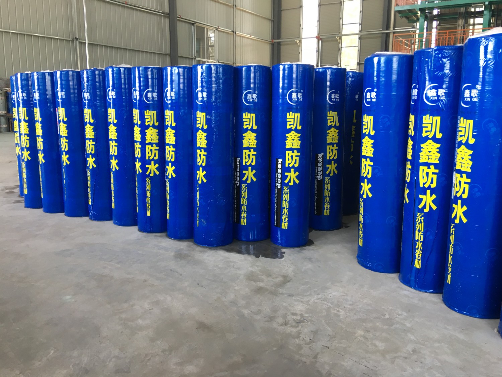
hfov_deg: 61.7
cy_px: 188
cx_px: 251
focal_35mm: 29
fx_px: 421
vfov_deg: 48.2
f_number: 2.2
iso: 64
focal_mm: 4.15
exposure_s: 1/33
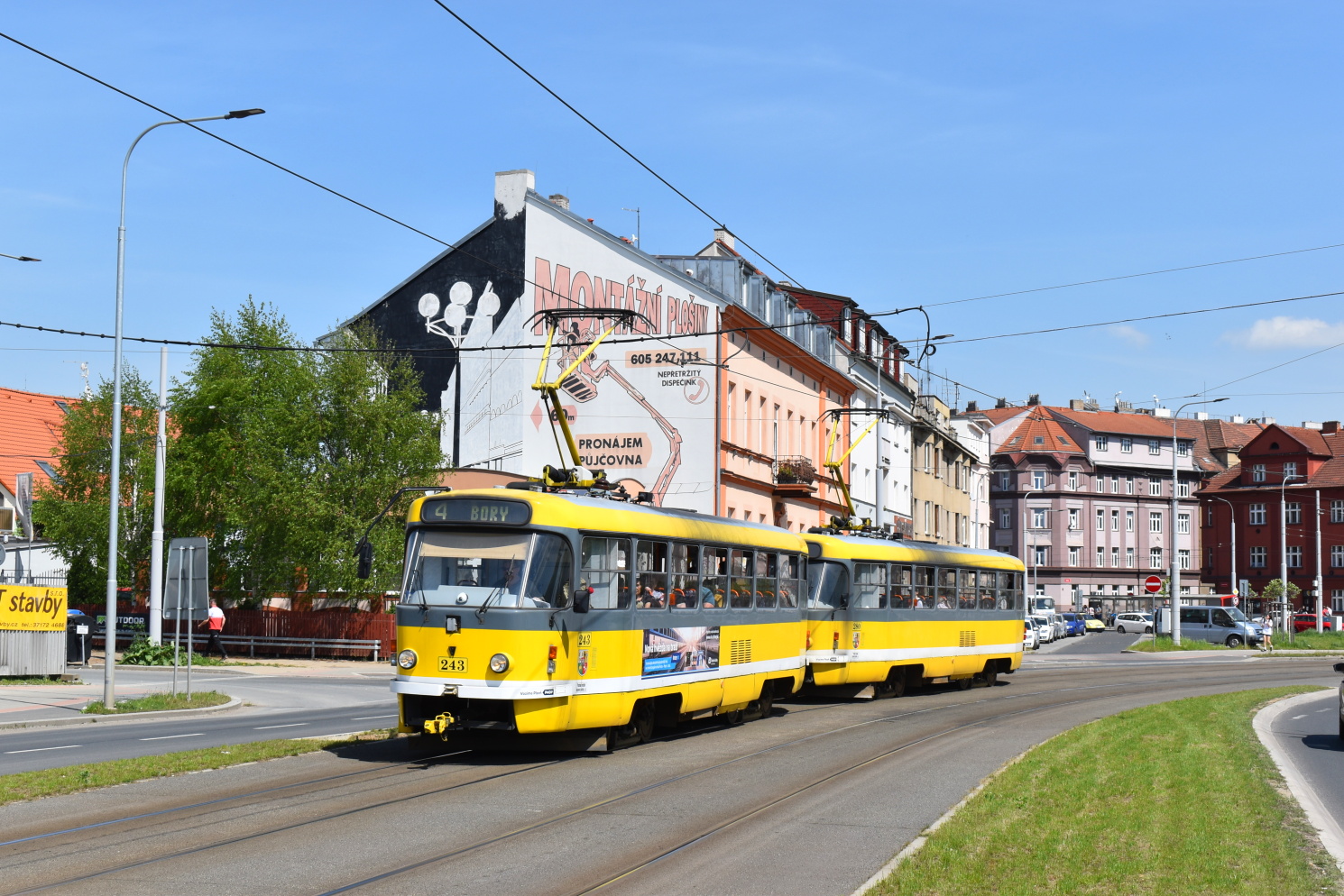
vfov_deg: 25.1
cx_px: 672
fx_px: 2016
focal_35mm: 54
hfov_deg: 36.9
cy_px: 448
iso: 200
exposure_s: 1/400
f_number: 10
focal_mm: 36
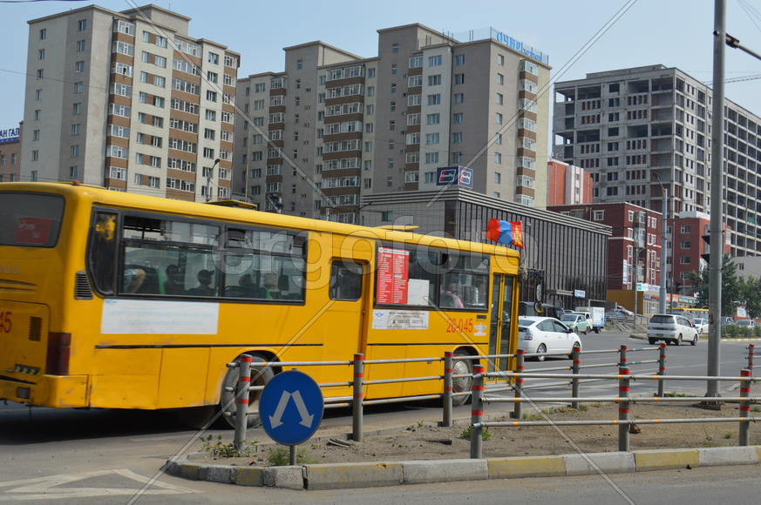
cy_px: 252
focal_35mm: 48
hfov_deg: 41.2
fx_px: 1014
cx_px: 380
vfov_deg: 28.0
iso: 100
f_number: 8
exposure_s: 1/250
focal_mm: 32
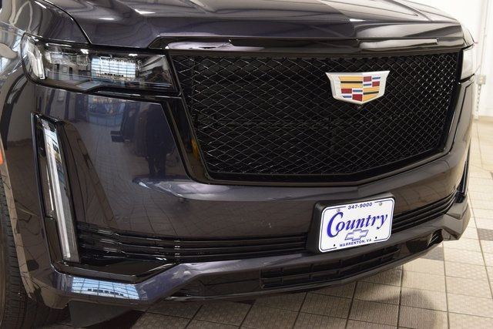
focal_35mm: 51
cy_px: 164
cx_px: 246
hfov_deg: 38.9
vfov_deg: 26.5
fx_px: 699
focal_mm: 34
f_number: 6.3
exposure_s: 1/15
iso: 900
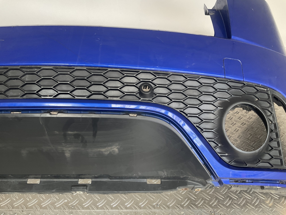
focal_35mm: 29
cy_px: 108
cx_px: 143
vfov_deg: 48.2
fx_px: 240
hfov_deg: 61.7
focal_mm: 3
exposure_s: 1/60
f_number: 1.8
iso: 50
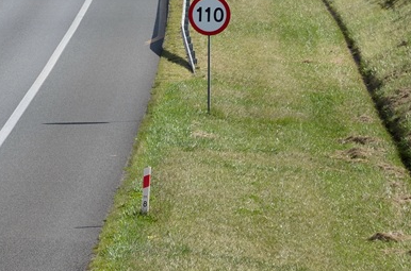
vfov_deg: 3.3
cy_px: -62
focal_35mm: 408
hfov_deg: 5.1
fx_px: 4648
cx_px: 50
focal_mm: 105
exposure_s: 1/400
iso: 100
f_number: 7.1
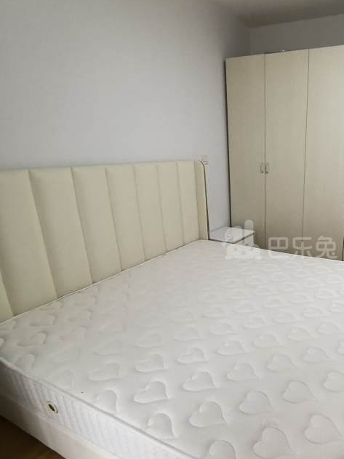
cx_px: 279
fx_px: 292
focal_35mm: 22
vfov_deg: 76.3
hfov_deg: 56.3
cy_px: 240
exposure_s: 1/50
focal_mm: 1.95
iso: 400
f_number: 2.2
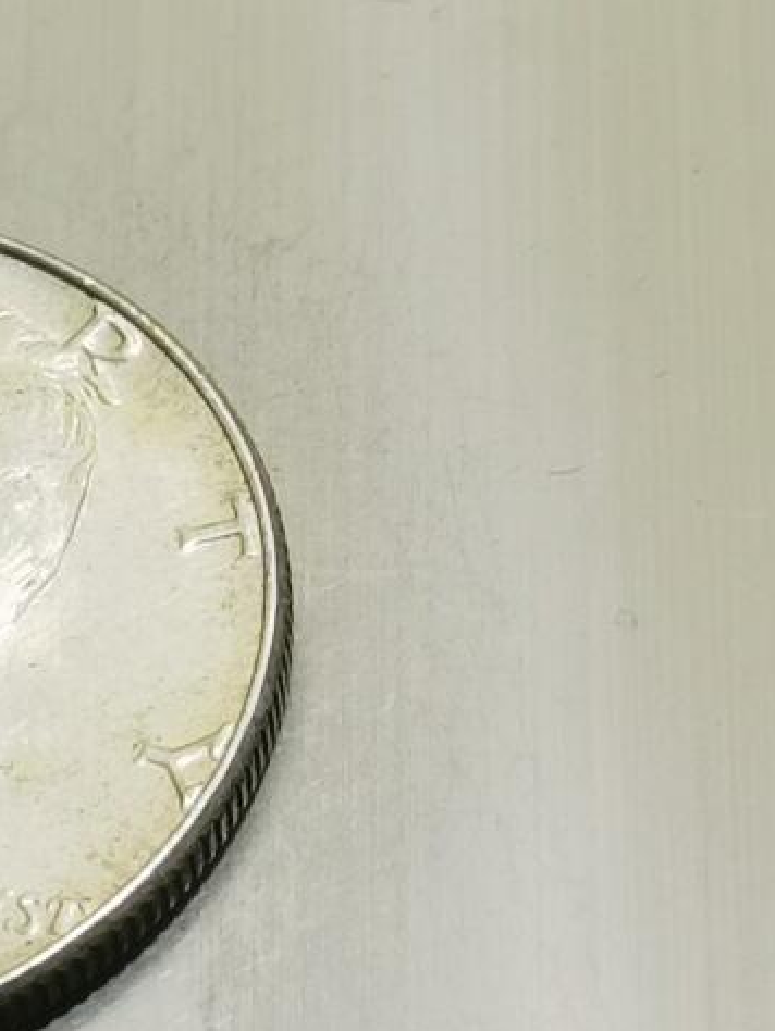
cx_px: -348
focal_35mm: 224
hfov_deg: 6.6
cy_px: 770
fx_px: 6681
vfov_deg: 8.8
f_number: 1.9
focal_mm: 6.67
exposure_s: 1/100
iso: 80
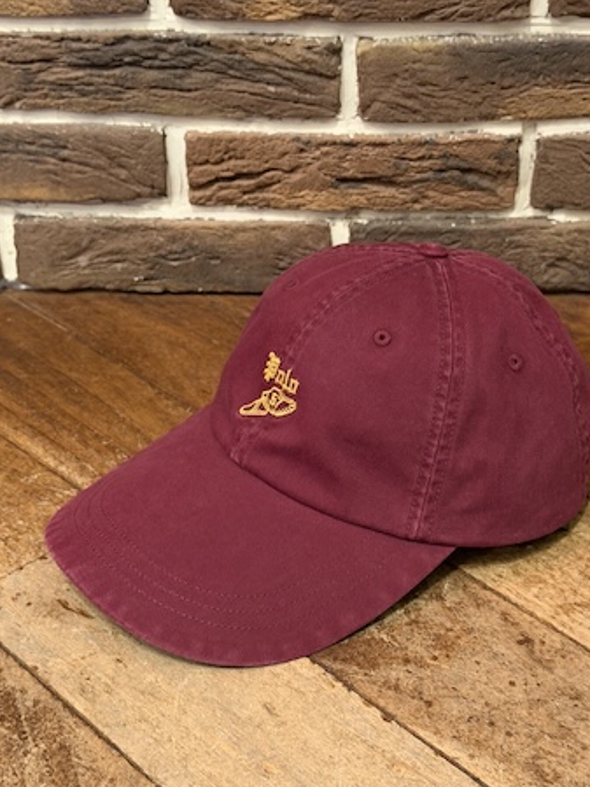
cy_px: 383
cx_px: 333
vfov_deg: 33.8
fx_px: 1295
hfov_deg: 25.7
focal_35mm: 57
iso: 640
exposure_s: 1/30
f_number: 1.78
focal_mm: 6.76
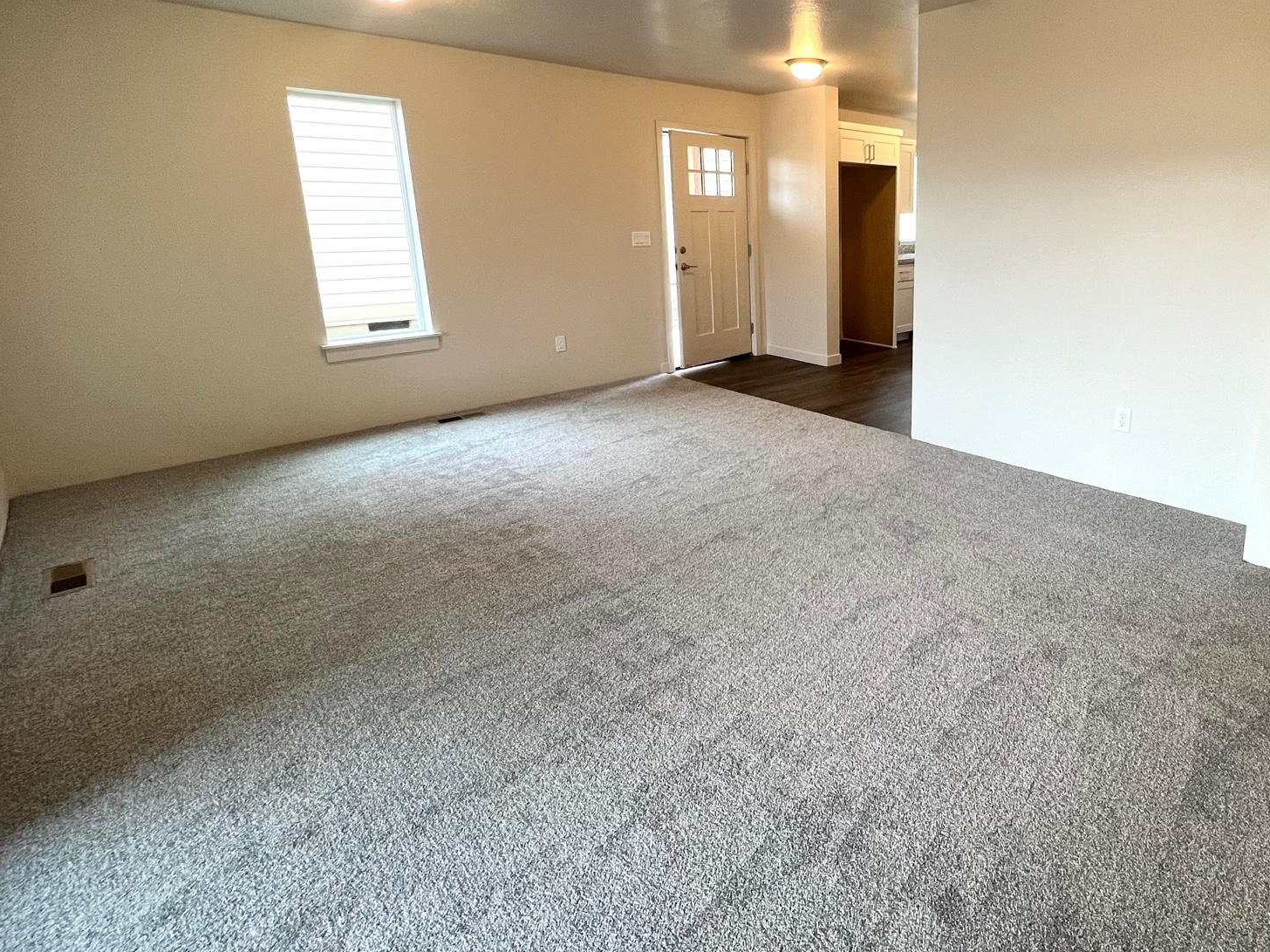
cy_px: 368
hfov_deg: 84.5
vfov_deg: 70.6
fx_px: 660
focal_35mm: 18
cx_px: 854
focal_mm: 1.57
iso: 160
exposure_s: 1/120
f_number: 1.8
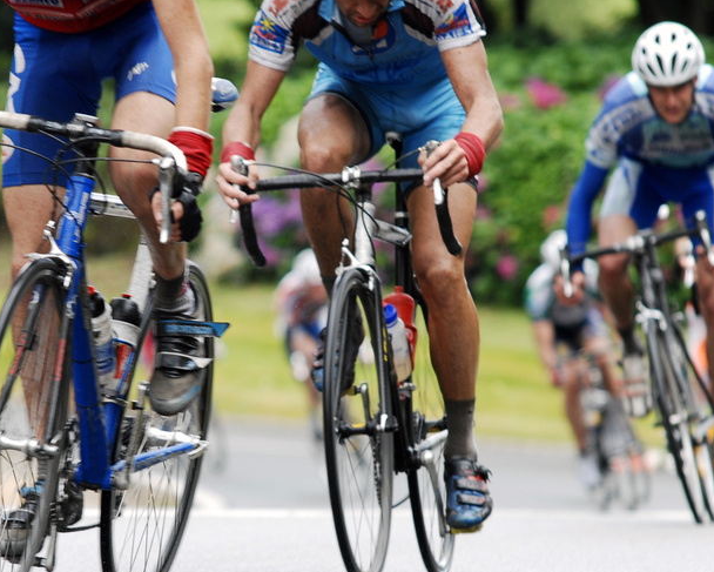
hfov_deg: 6.2
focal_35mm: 314
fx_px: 6639
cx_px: 443
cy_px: 312
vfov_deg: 4.9
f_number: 4
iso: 200
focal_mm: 160
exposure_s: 1/250
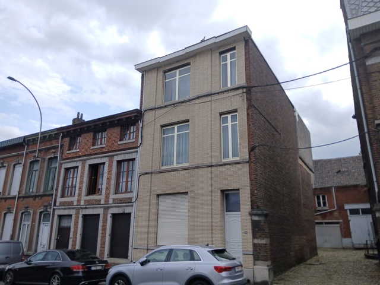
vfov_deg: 53.1
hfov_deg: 67.3
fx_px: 285
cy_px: 142
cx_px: 190
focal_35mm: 26
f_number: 1.8
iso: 20
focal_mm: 3.98
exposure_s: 1/605
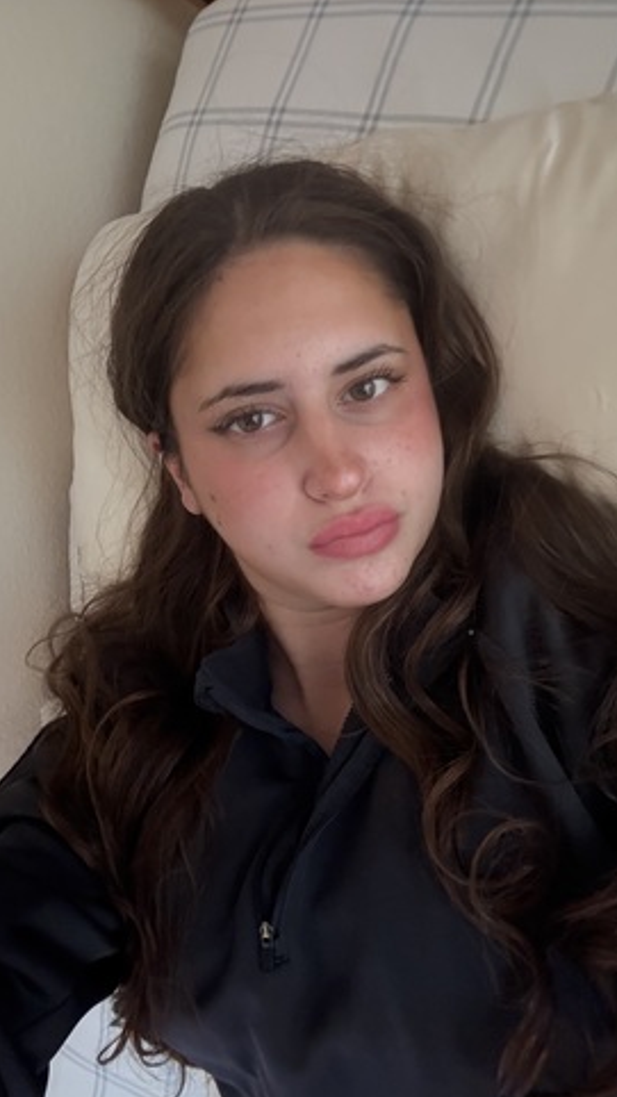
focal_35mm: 26
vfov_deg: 71.9
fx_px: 756
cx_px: 331
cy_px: 562
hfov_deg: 44.3
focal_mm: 2.69
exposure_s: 1/30
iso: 500
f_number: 1.9
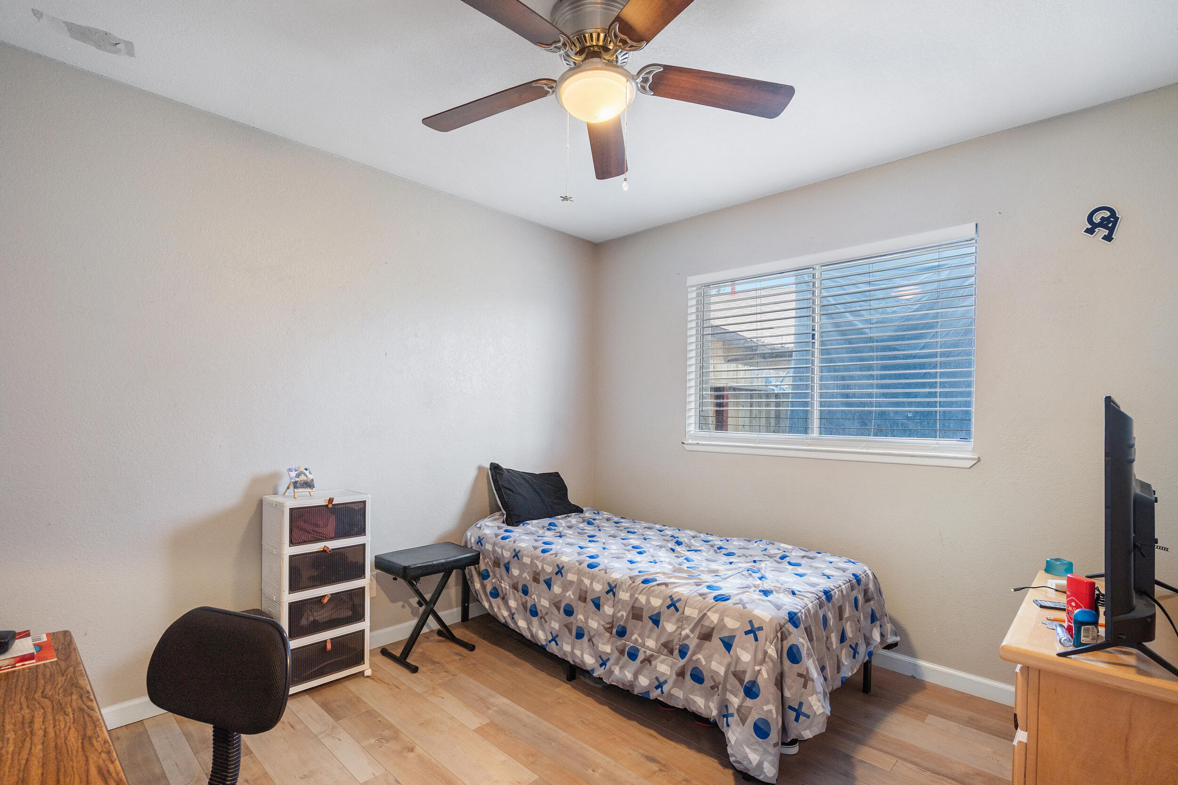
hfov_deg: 96.7
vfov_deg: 73.8
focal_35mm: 16
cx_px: 589
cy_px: 392
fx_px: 524
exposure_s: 1/25
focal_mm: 16
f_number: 5
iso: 400
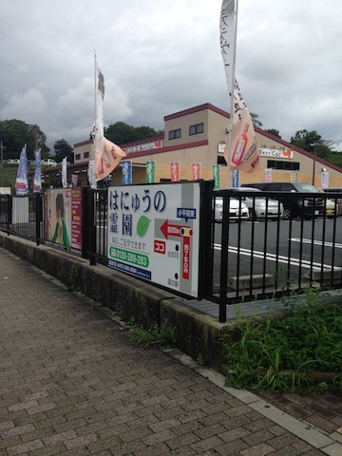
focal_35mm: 33
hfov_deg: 42.9
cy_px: 228
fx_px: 435
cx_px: 171
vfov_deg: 55.4
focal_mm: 4.12
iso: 50
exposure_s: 1/903
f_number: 2.4
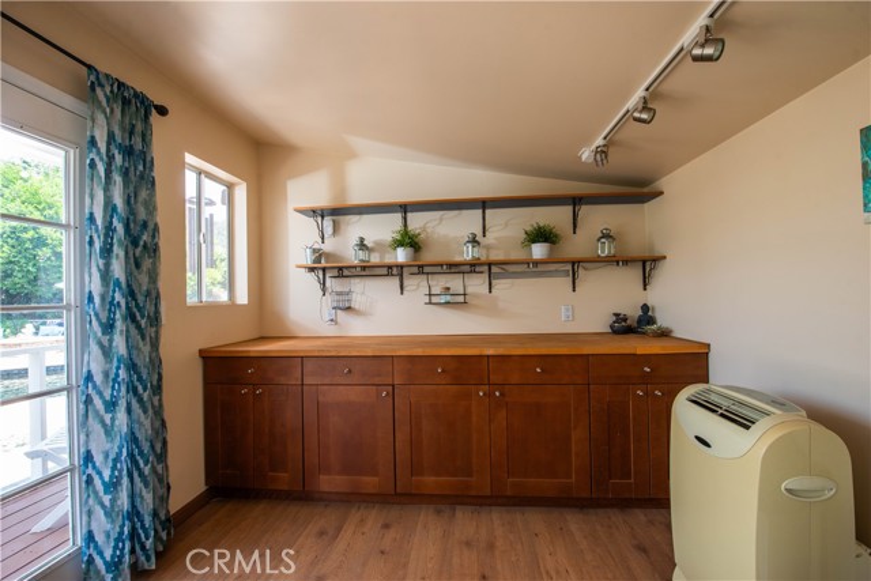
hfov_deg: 100.4
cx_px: 436
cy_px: 290
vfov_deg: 77.4
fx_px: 363
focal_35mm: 15
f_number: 7.1
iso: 400
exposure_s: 1/60
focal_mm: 15
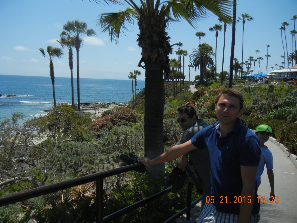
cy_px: 112
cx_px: 148
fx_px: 257
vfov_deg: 46.8
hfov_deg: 60.0
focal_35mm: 30
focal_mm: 5.4
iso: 160
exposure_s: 1/654
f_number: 7
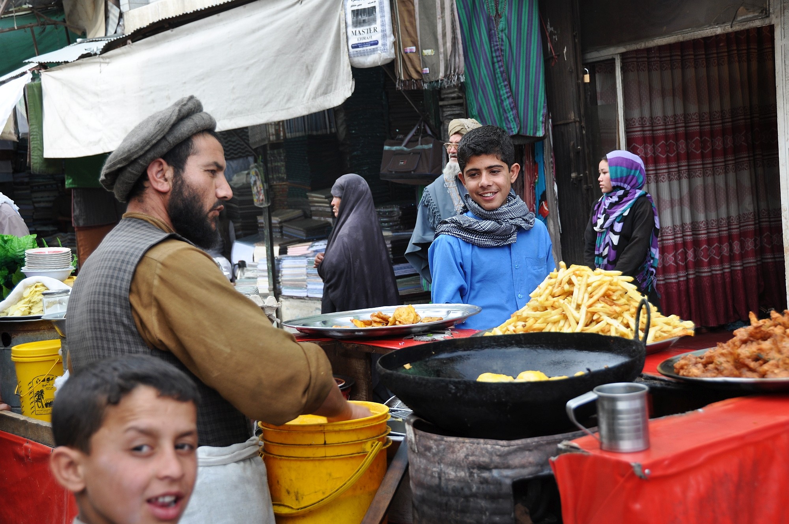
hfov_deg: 35.1
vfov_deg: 23.7
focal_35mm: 57
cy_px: 262
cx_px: 394
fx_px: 1248
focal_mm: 38
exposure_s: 1/125
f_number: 5.6
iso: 200
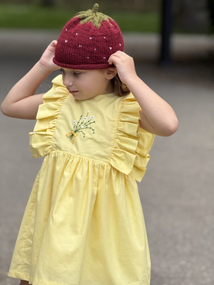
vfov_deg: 16.4
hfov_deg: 12.3
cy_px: 142
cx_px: 107
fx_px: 989
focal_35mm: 120
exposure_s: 1/421
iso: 50
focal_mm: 15.66
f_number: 2.8
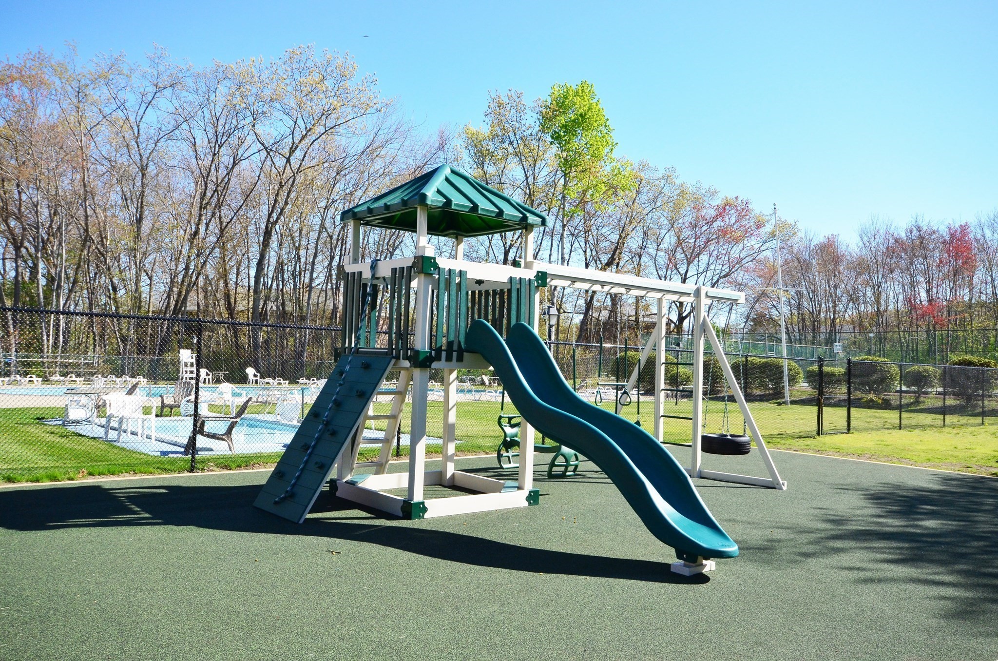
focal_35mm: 30
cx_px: 499
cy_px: 330
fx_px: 830
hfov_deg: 62.0
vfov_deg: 43.4
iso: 800
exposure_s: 1/500
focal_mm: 20
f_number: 11
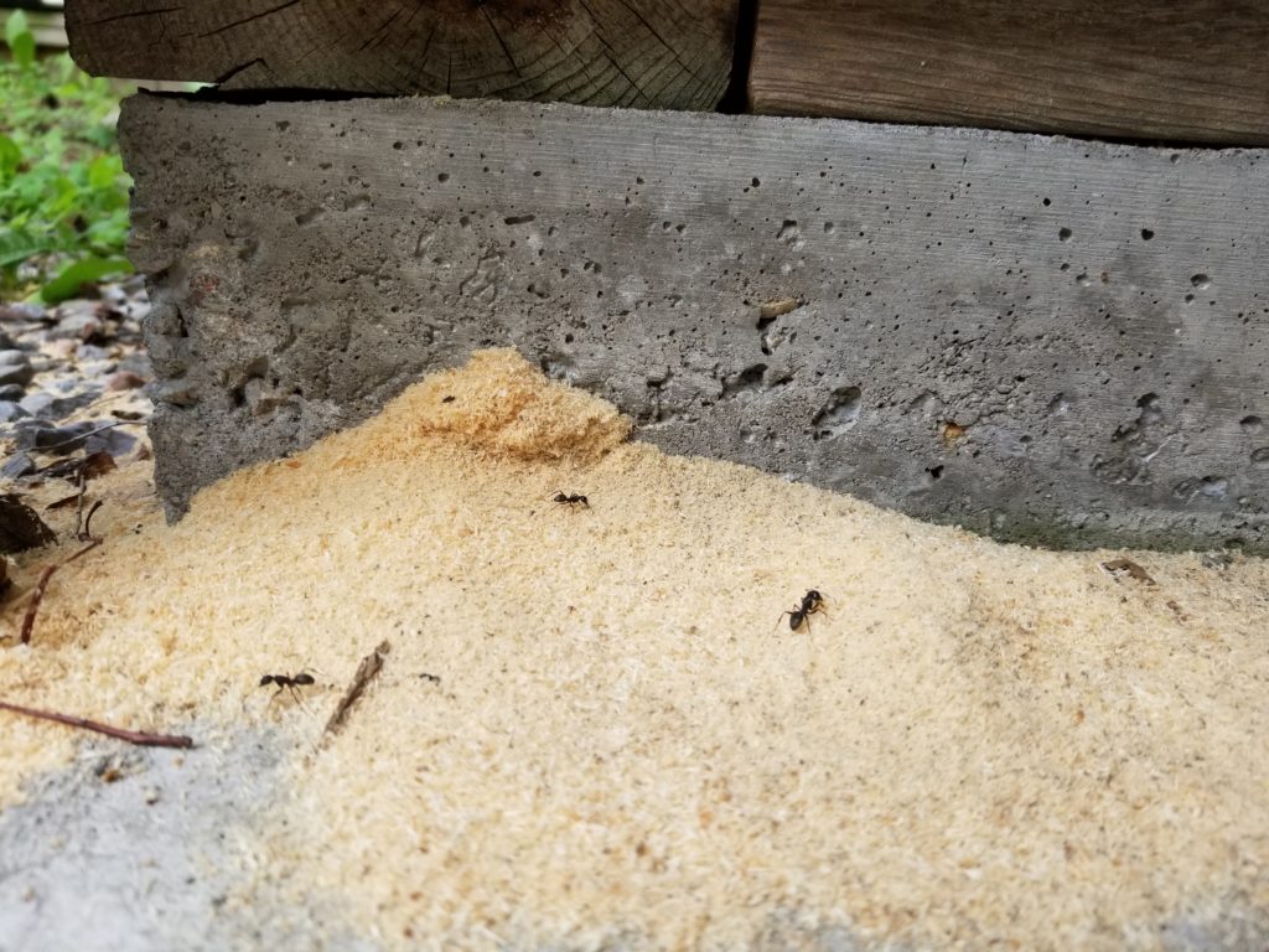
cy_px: 476
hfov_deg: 67.3
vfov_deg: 53.1
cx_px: 634
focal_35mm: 26
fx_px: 953
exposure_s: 1/192
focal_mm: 4.25
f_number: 1.7
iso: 50
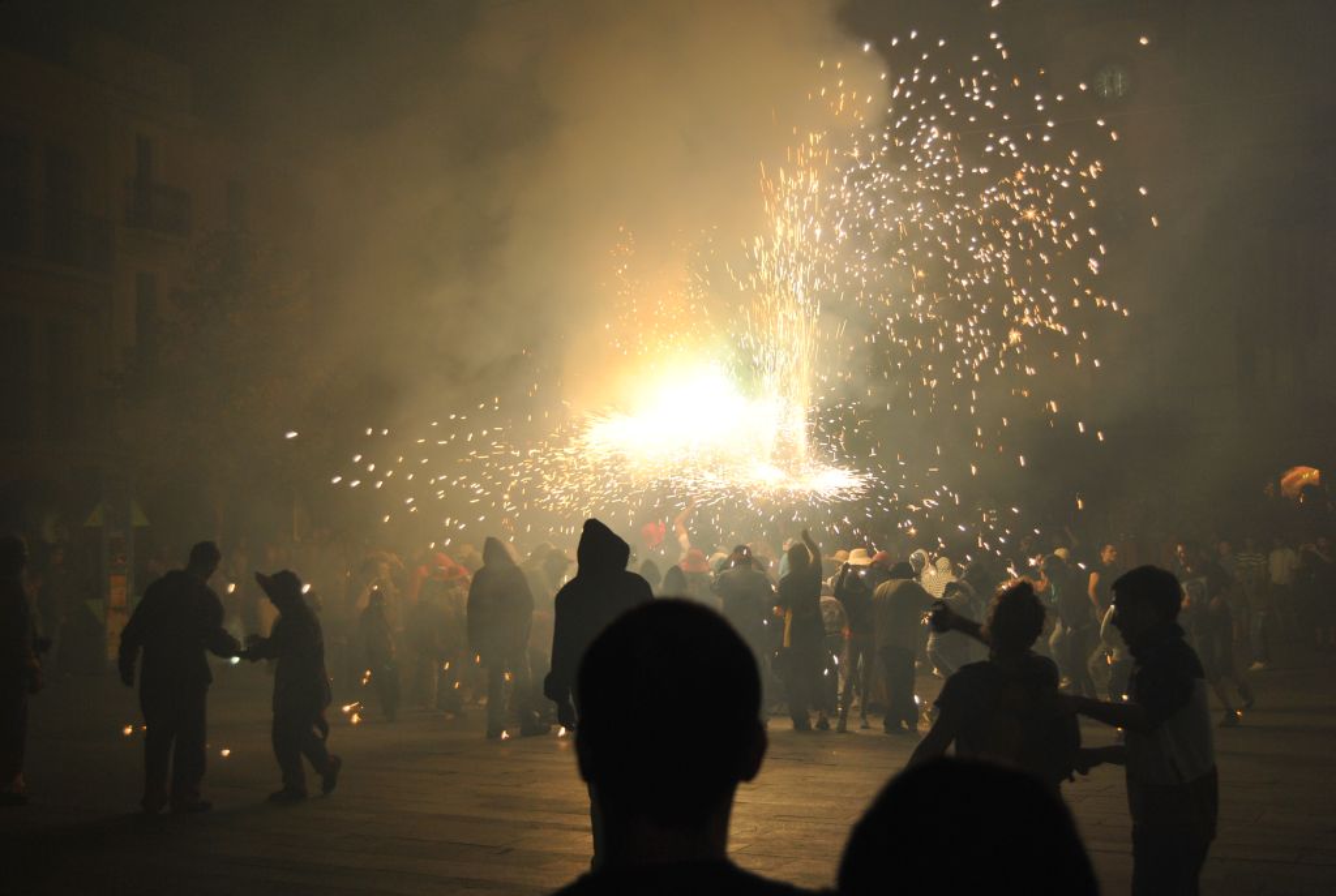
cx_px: 668
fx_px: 1785
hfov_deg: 41.0
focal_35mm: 48
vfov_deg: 28.2
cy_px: 448
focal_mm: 32
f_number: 4.5
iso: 200
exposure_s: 1/60
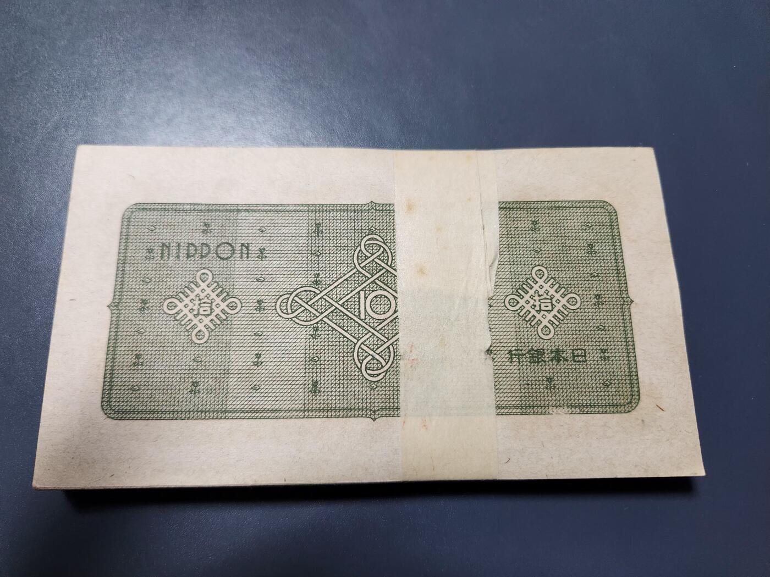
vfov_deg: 58.9
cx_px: 385
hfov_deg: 73.9
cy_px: 288
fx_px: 512
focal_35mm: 23
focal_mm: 5.4
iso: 500
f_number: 1.8
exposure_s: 1/101
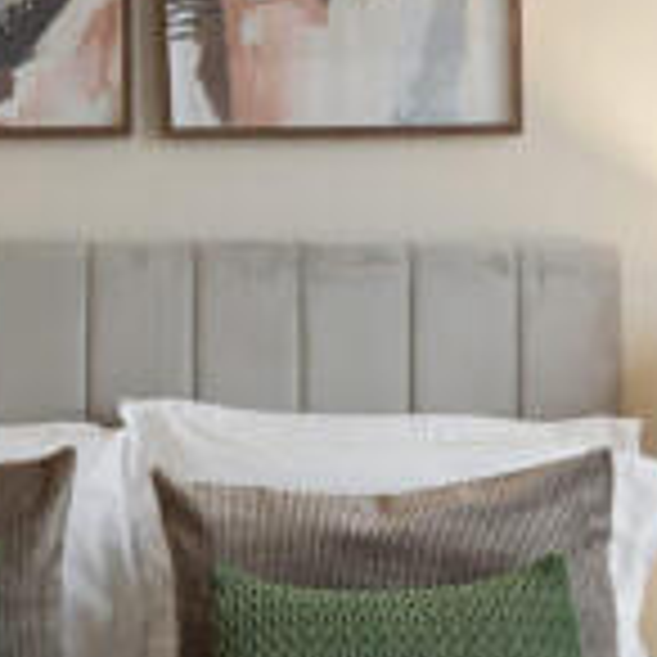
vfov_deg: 20.9
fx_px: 1782
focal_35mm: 83
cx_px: 140
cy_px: 254
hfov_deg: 20.7
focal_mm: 20
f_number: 4
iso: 400
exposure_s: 1/40
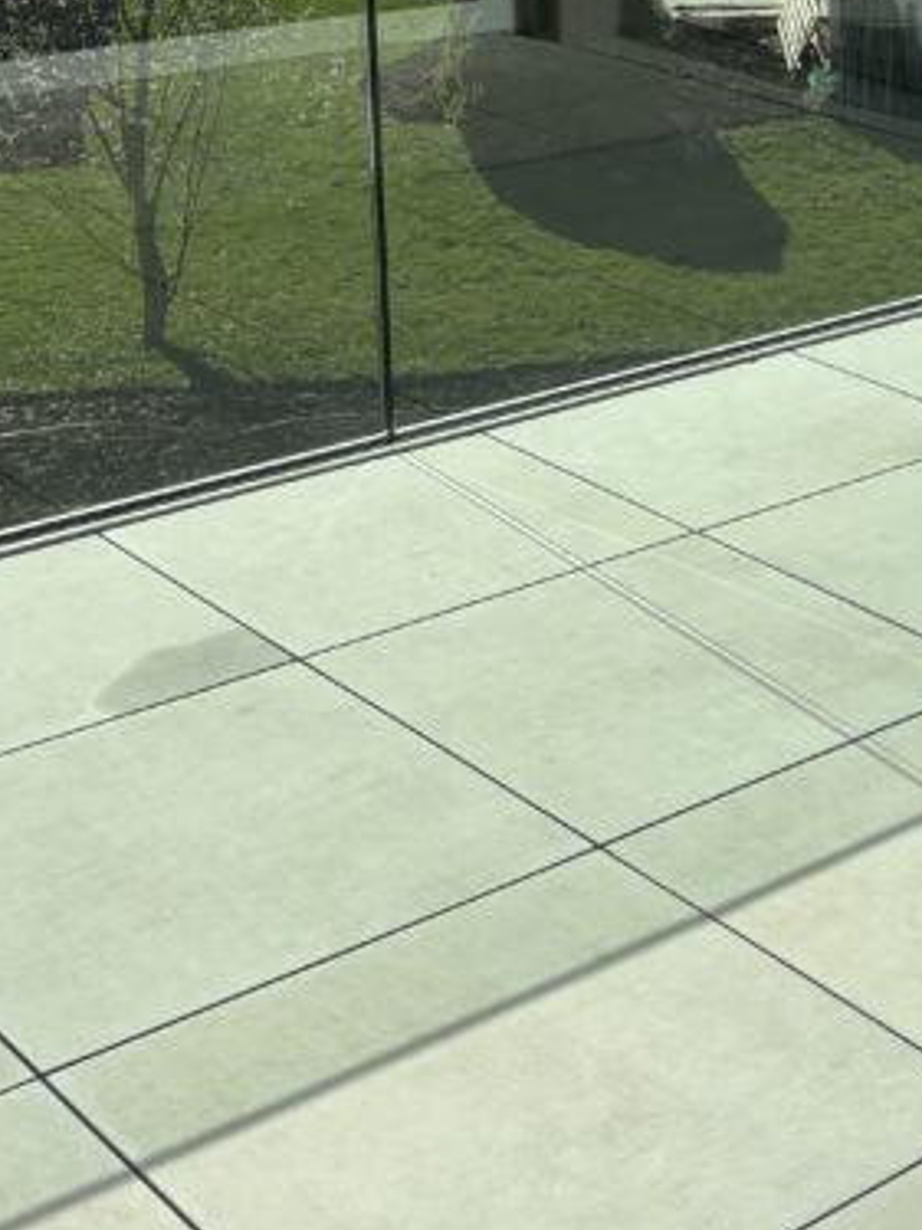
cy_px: 292
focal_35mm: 71
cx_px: 912
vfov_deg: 27.0
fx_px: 2523
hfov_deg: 20.1
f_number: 1.6
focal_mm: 5.96
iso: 50
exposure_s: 1/5076
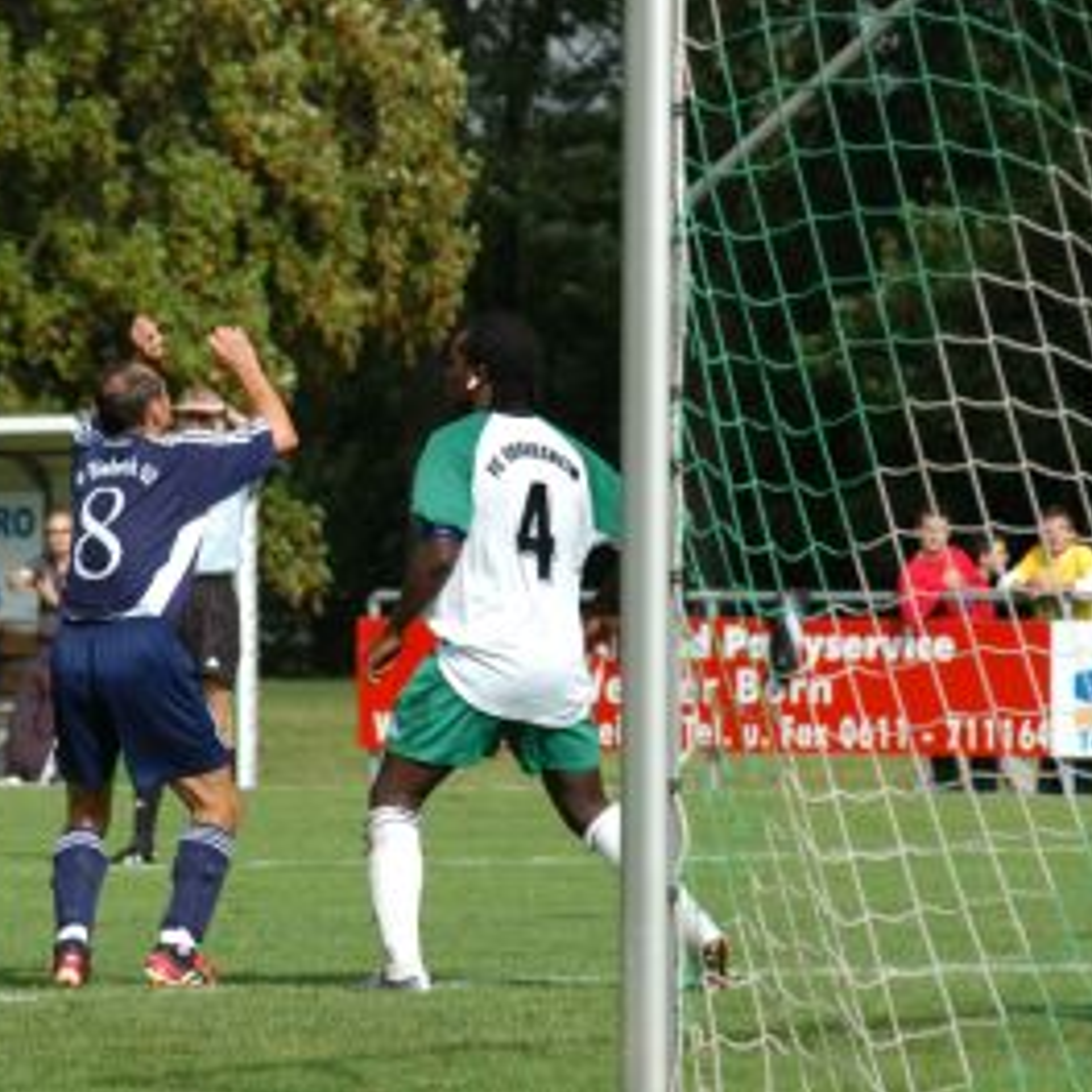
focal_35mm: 386
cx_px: 500
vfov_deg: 4.5
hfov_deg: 4.5
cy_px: 546
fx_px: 13776
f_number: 6.3
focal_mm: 200
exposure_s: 1/750
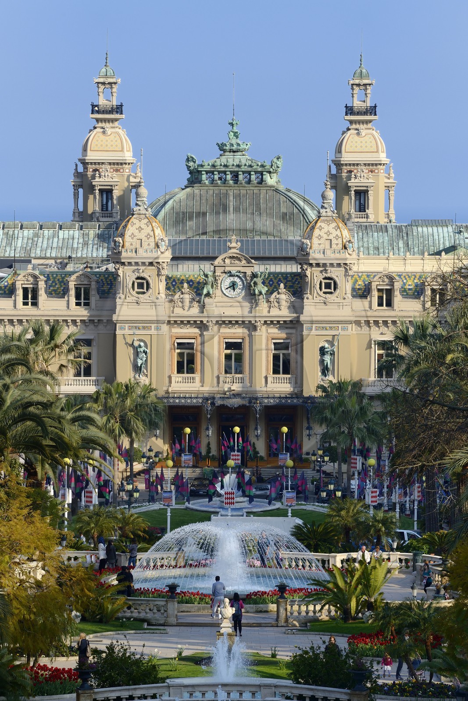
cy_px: 350
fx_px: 3411
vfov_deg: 11.7
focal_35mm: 175
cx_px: 234
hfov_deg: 7.8
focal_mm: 175
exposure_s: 1/200
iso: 200
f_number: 11
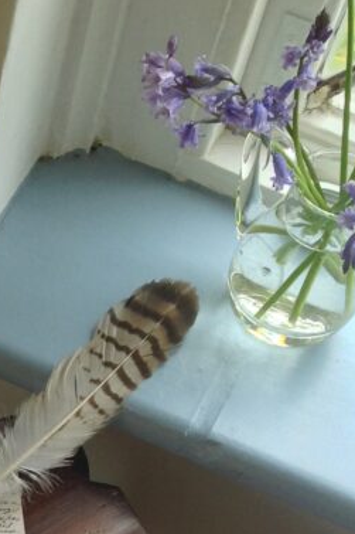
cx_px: -153
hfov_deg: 12.7
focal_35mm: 103
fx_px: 1525
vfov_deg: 18.5
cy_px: 682
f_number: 2.4
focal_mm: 4.28
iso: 50
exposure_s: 1/252
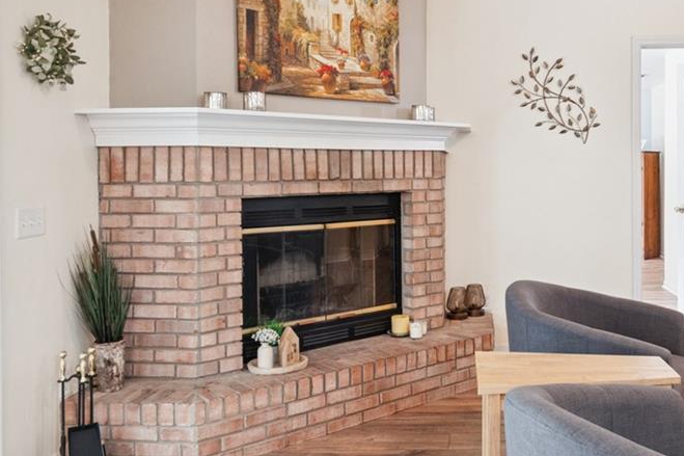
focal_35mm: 34
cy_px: 297
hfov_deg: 54.1
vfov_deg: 38.5
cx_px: 481
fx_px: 646
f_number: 8
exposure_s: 1/5
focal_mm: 14
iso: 400
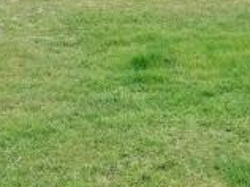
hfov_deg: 20.5
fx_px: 692
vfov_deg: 14.5
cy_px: -82
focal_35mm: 96
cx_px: 138
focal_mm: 4
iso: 25
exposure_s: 1/755
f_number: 1.8
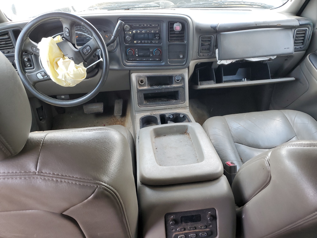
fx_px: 238
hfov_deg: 67.3
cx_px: 158
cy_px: 119
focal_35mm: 26
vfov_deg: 53.1
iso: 69
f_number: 1.5
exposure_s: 1/120
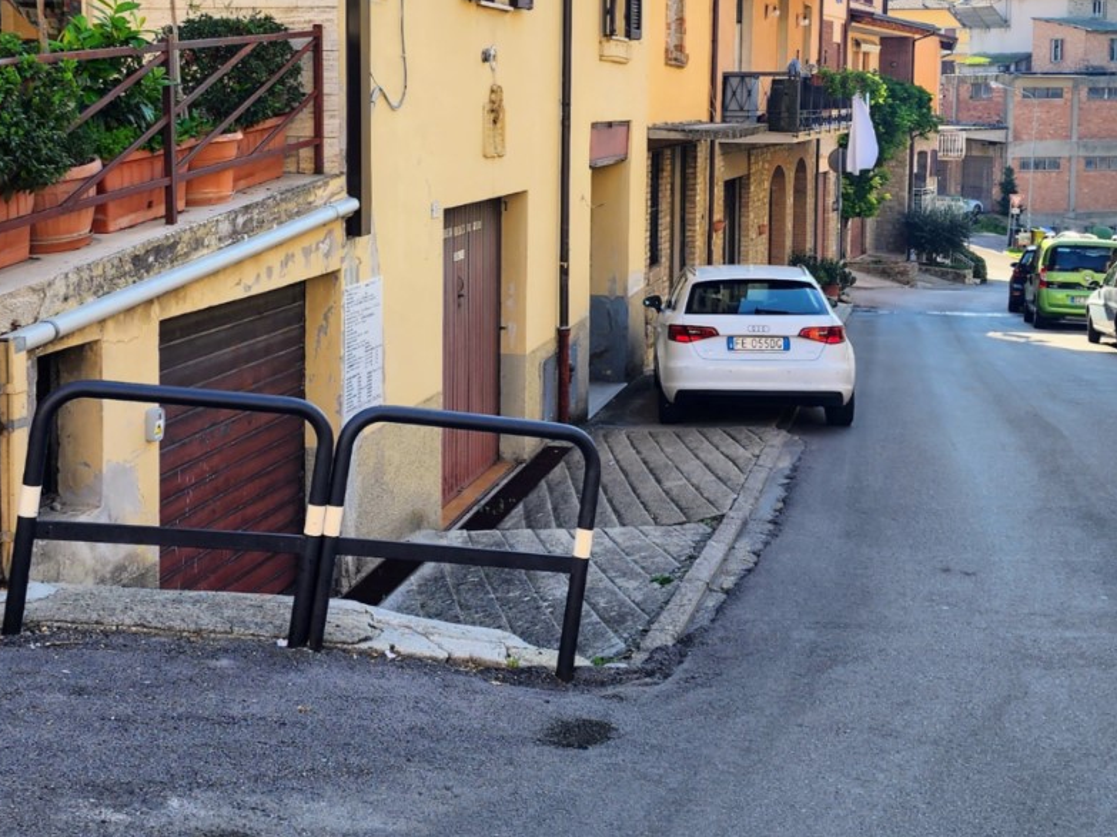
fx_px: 1516
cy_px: 211
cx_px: 458
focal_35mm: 47
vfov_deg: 30.4
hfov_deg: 40.3
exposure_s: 1/440
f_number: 1.8
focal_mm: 6.4
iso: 12
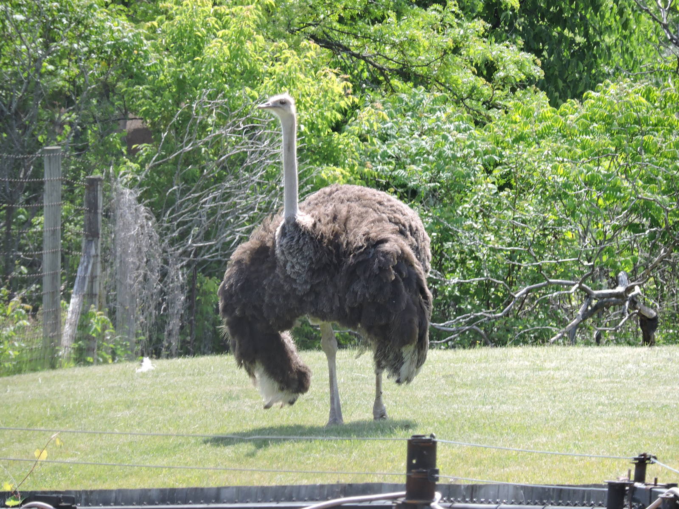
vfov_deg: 2.5
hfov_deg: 3.3
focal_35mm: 600
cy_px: 254
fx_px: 11769
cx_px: 340
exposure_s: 1/250
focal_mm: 107
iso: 200
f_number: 4.9
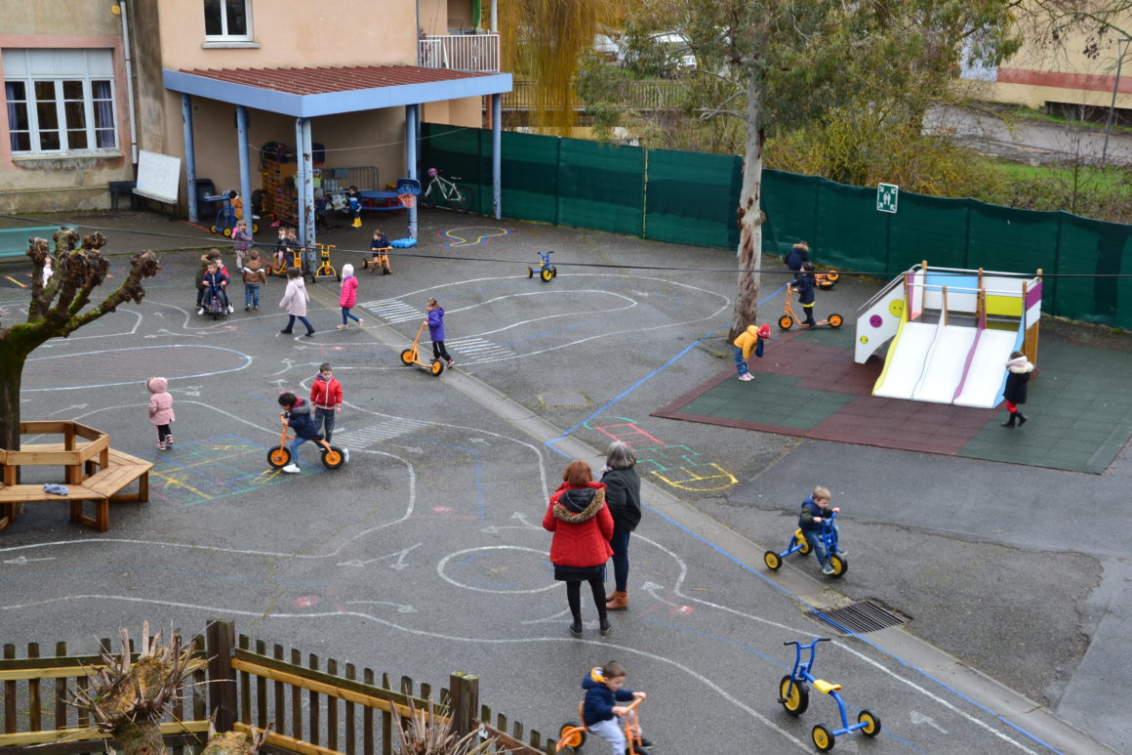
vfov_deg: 26.5
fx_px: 1603
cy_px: 378
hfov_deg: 38.9
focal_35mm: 51
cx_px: 566
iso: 400
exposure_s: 1/100
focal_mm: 34
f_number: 9
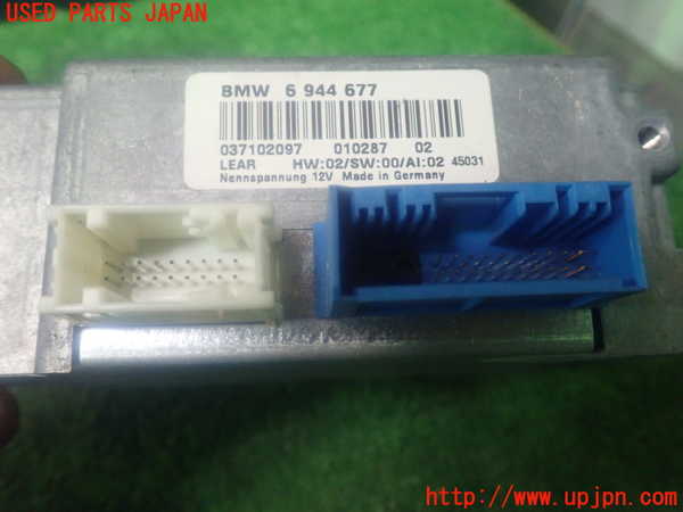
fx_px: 592
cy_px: 256
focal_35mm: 30
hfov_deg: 60.0
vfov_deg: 46.8
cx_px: 342
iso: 1000
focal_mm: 5.5
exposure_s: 1/30
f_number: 2.3
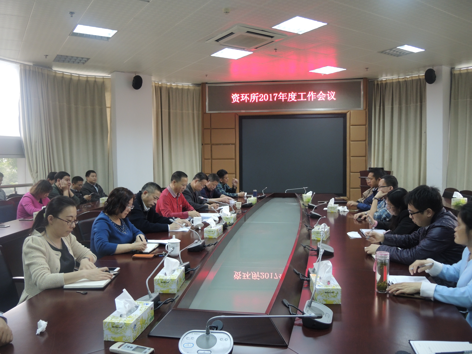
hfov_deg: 63.4
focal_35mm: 28
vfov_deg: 49.7
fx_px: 382
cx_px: 236
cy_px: 177
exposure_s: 1/30
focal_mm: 6
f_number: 2
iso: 400
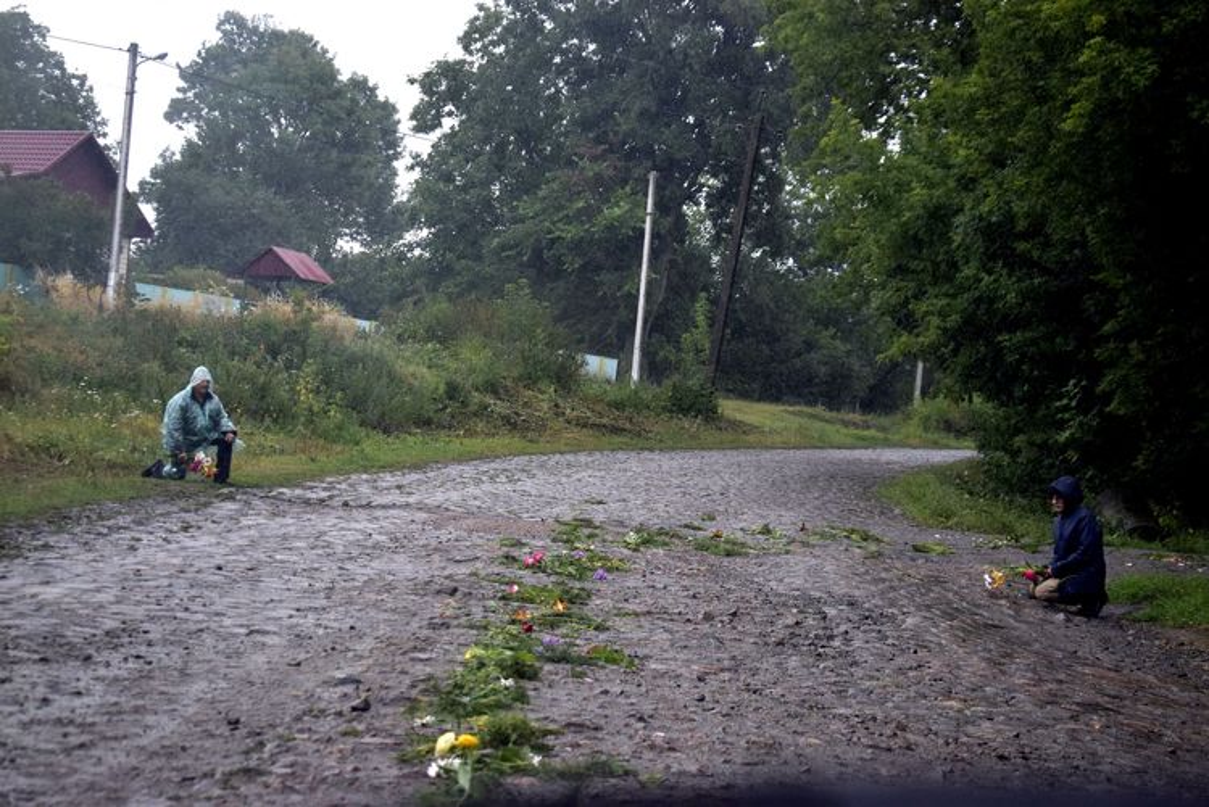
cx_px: 604
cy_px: 404
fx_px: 2772
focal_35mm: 82
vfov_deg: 16.6
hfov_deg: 24.6
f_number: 5.6
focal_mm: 55
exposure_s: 1/500
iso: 800
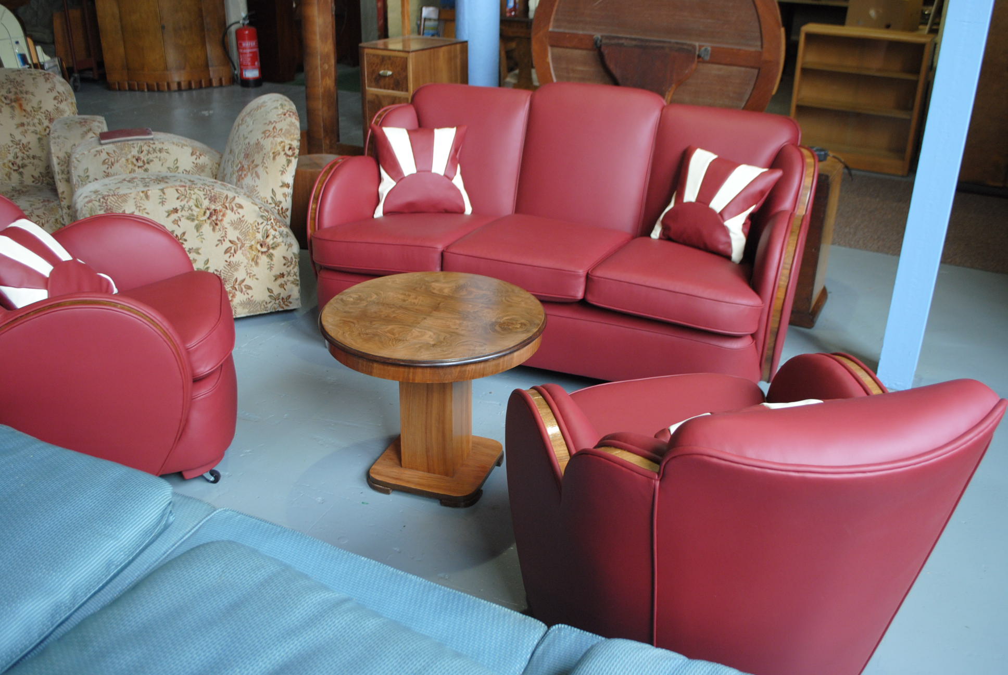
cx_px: 504
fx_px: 925
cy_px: 338
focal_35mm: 33
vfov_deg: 40.1
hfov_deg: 57.2
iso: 400
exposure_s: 1/50
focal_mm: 22
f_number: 4
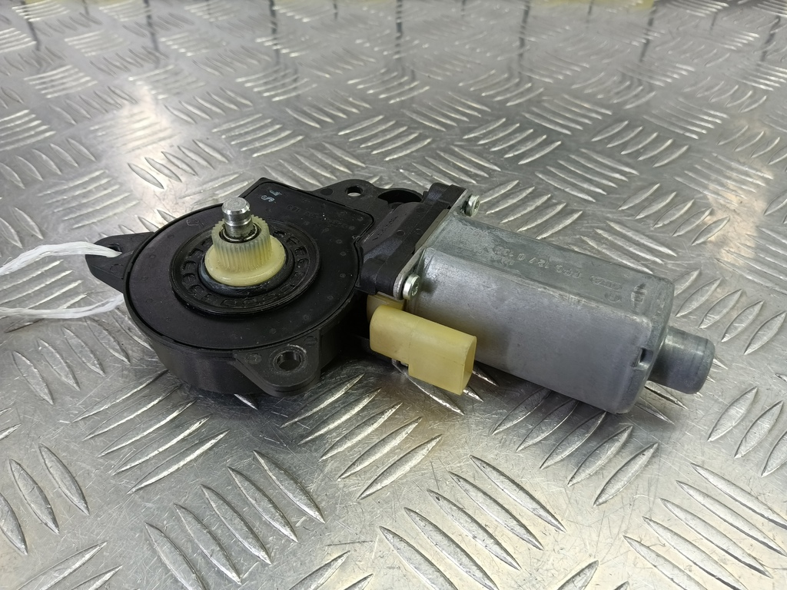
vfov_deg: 58.9
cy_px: 295
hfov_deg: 73.9
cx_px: 394
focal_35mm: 23
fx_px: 523
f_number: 1.6
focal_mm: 4.11
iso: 128
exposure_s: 1/50
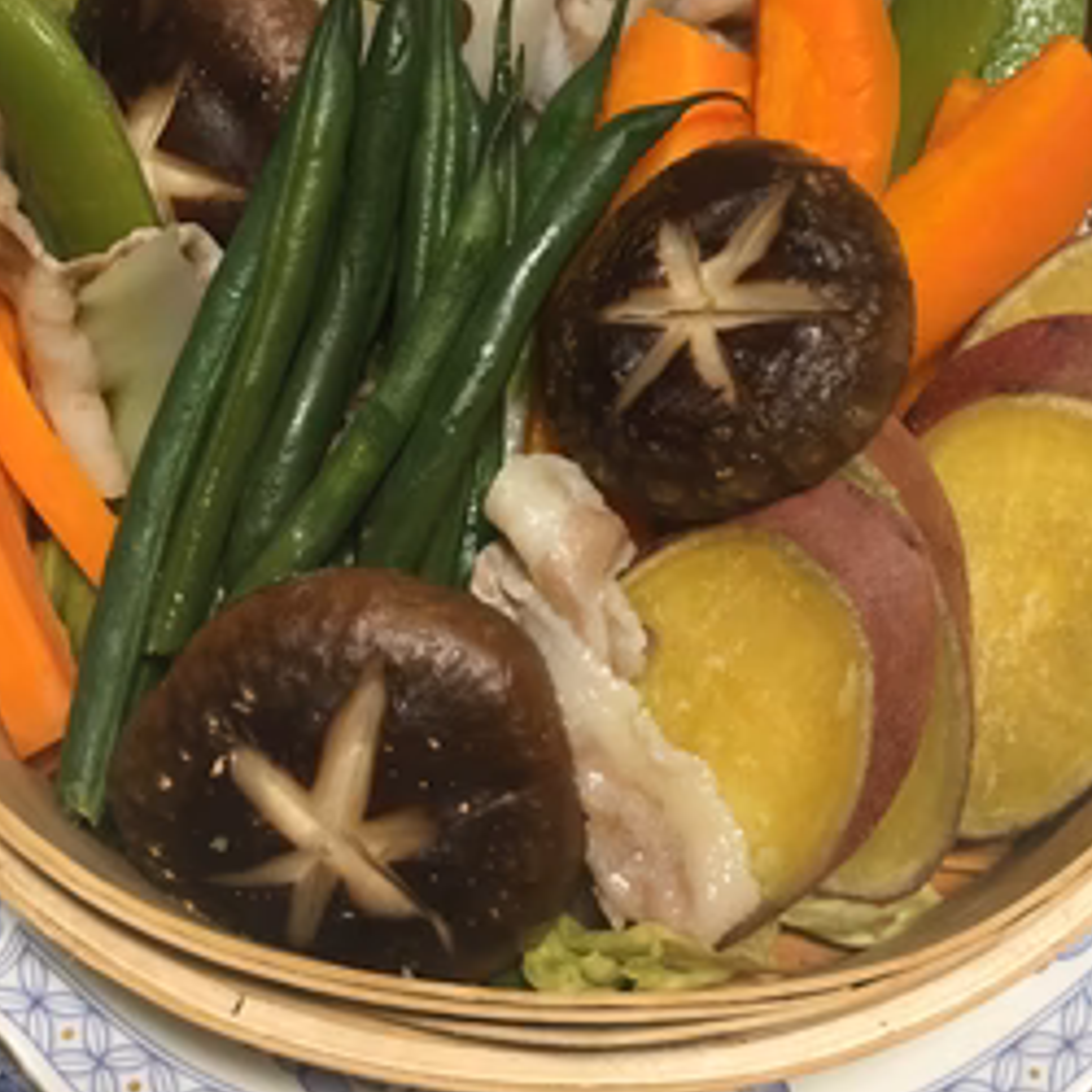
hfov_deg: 40.9
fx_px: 1463
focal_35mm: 41
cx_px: 585
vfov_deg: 40.5
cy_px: 376
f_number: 2.2
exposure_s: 1/30
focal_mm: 4.15
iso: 100
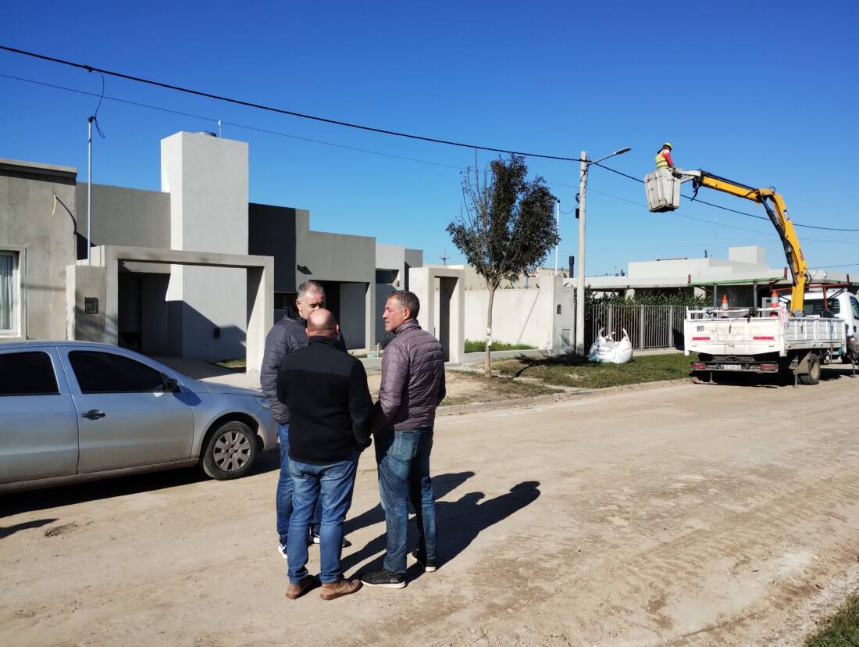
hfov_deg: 63.4
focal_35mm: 28
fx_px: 696
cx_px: 430
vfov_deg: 49.8
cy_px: 324
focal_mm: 4.27
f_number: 1.8
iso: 100
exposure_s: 1/893
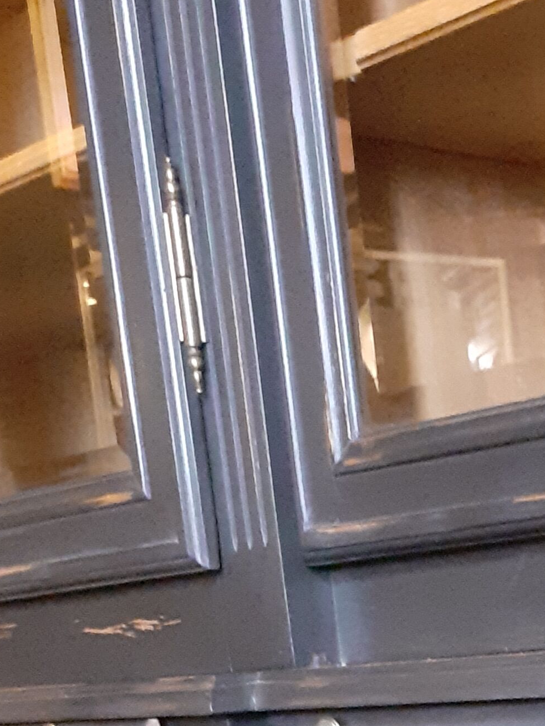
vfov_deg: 19.7
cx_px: 656
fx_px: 1785
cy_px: 1113
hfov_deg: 16.6
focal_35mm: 85
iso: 800
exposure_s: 1/20
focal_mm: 3.6
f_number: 1.9
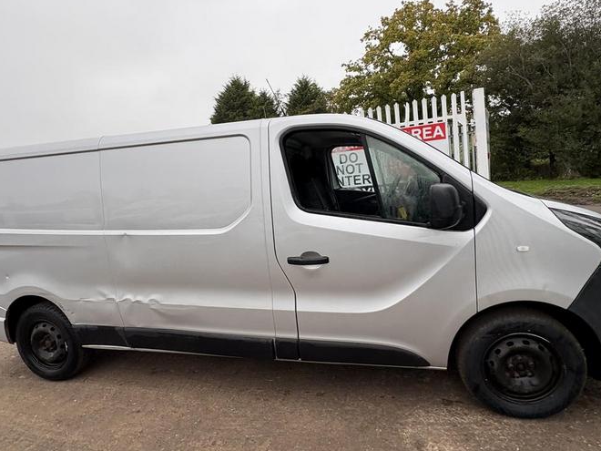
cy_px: 210
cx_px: 316
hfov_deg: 84.6
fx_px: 330
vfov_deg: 68.6
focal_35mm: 19
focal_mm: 2.22
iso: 40
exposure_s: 1/181
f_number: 2.2
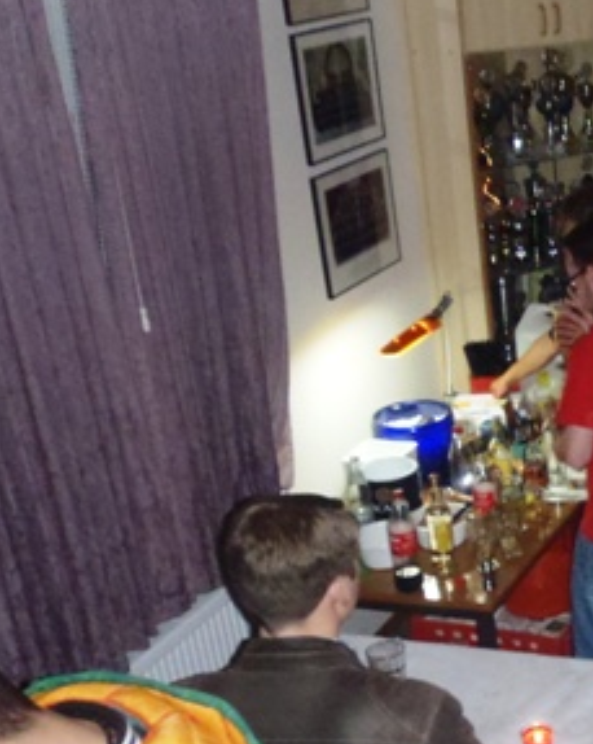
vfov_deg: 30.6
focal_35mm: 61
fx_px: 1340
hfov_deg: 22.0
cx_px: 803
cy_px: 526
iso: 320
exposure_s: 1/30
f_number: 3.5
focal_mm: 5
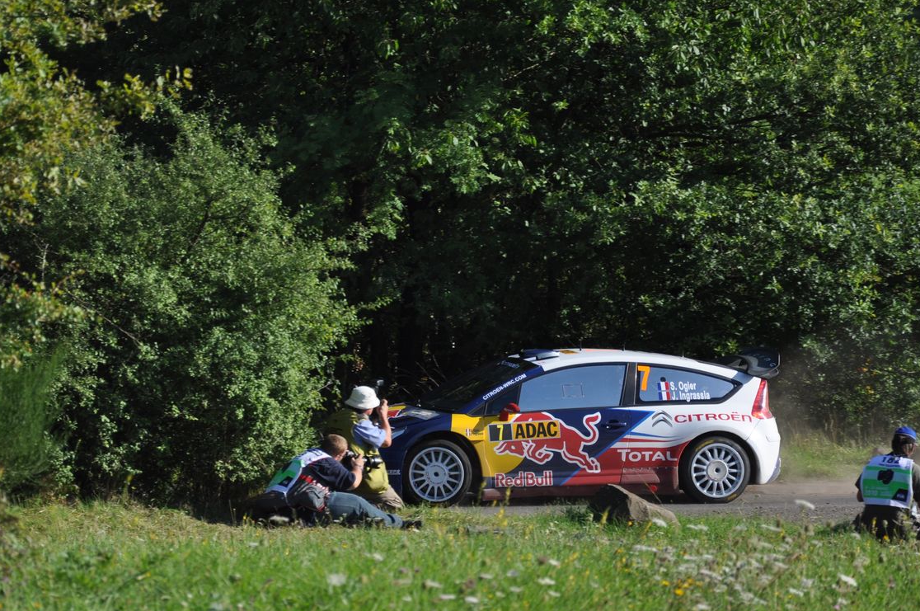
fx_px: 5761
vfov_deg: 6.1
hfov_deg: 9.1
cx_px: 336
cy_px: 331
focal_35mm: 226
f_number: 7.1
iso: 200
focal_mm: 105
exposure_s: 1/800
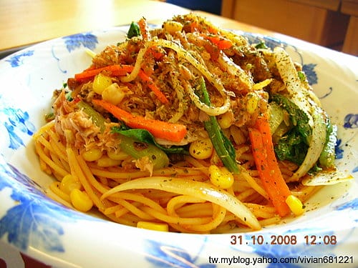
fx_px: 362
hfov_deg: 52.6
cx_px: 179
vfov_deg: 40.7
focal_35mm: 35
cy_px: 134
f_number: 3
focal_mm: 5.8
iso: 50
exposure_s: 1/12.1
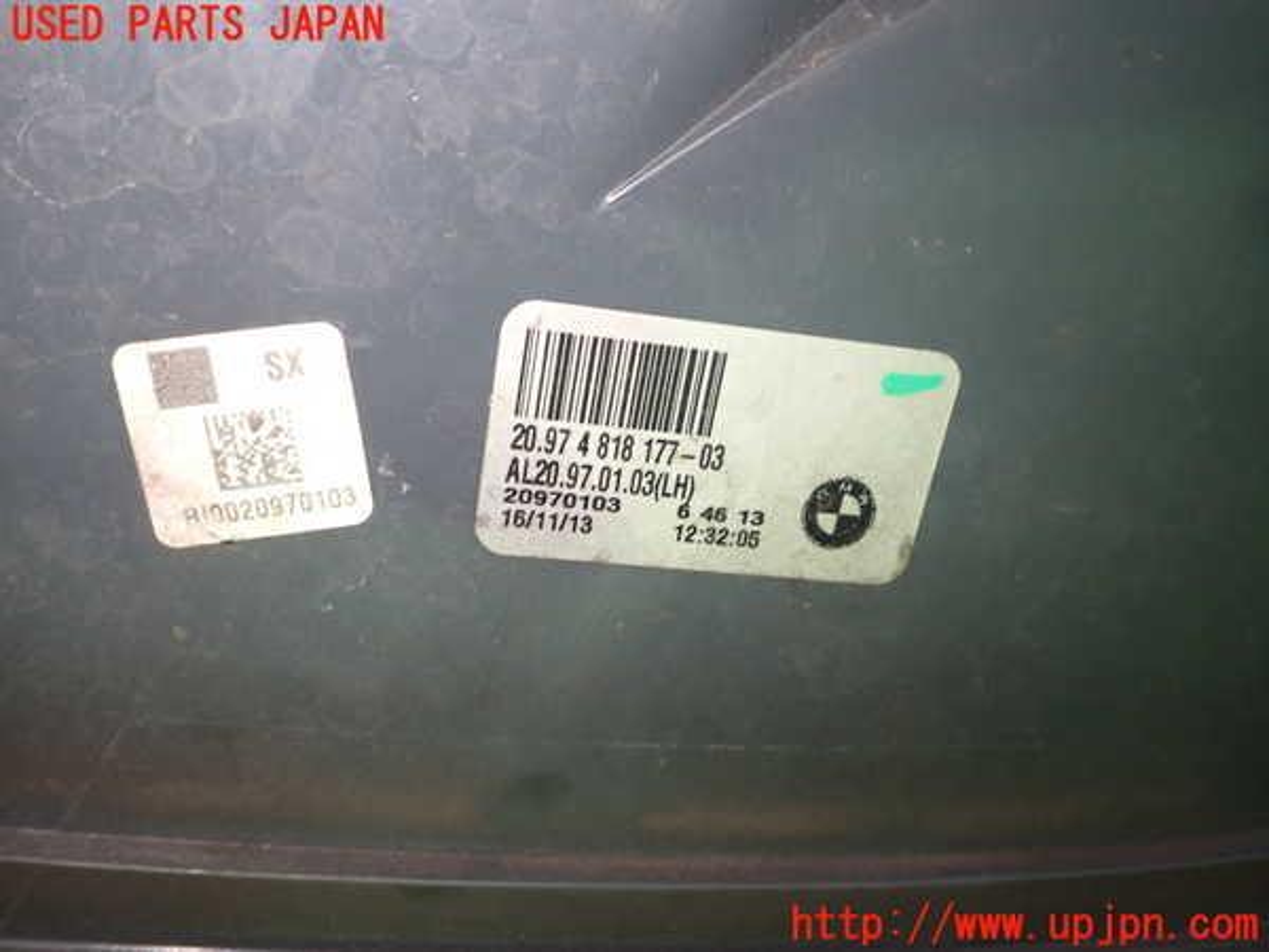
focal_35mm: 32
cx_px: 634
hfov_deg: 56.8
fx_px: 1173
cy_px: 476
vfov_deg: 44.2
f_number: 2.4
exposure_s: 1/30
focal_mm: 5.79
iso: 320
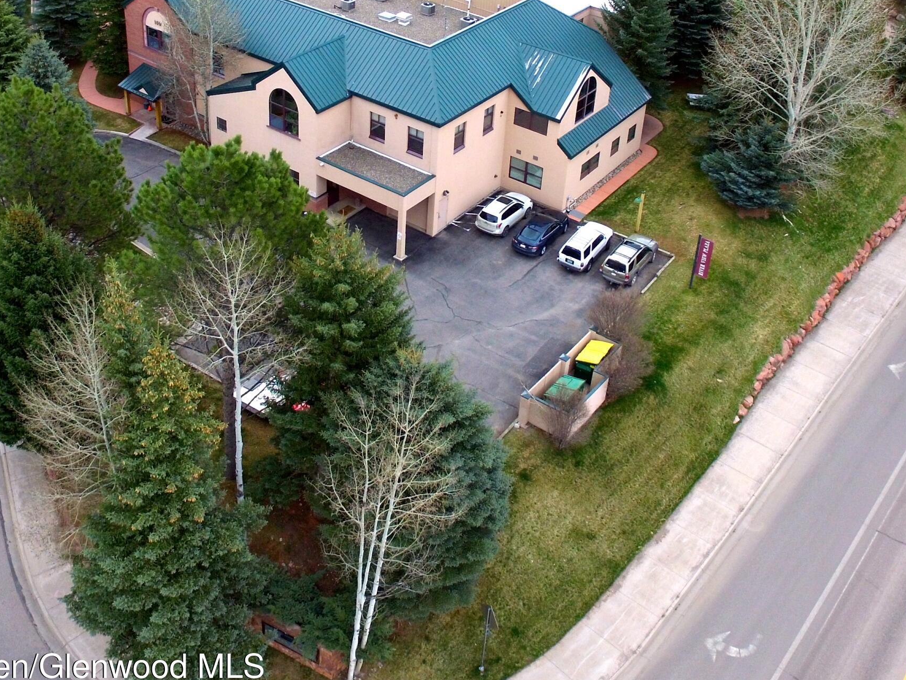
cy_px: 126
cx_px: 443
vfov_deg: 39.0
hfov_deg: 52.6
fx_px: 916
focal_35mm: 35
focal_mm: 3.61
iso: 100
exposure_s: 1/428
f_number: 2.8
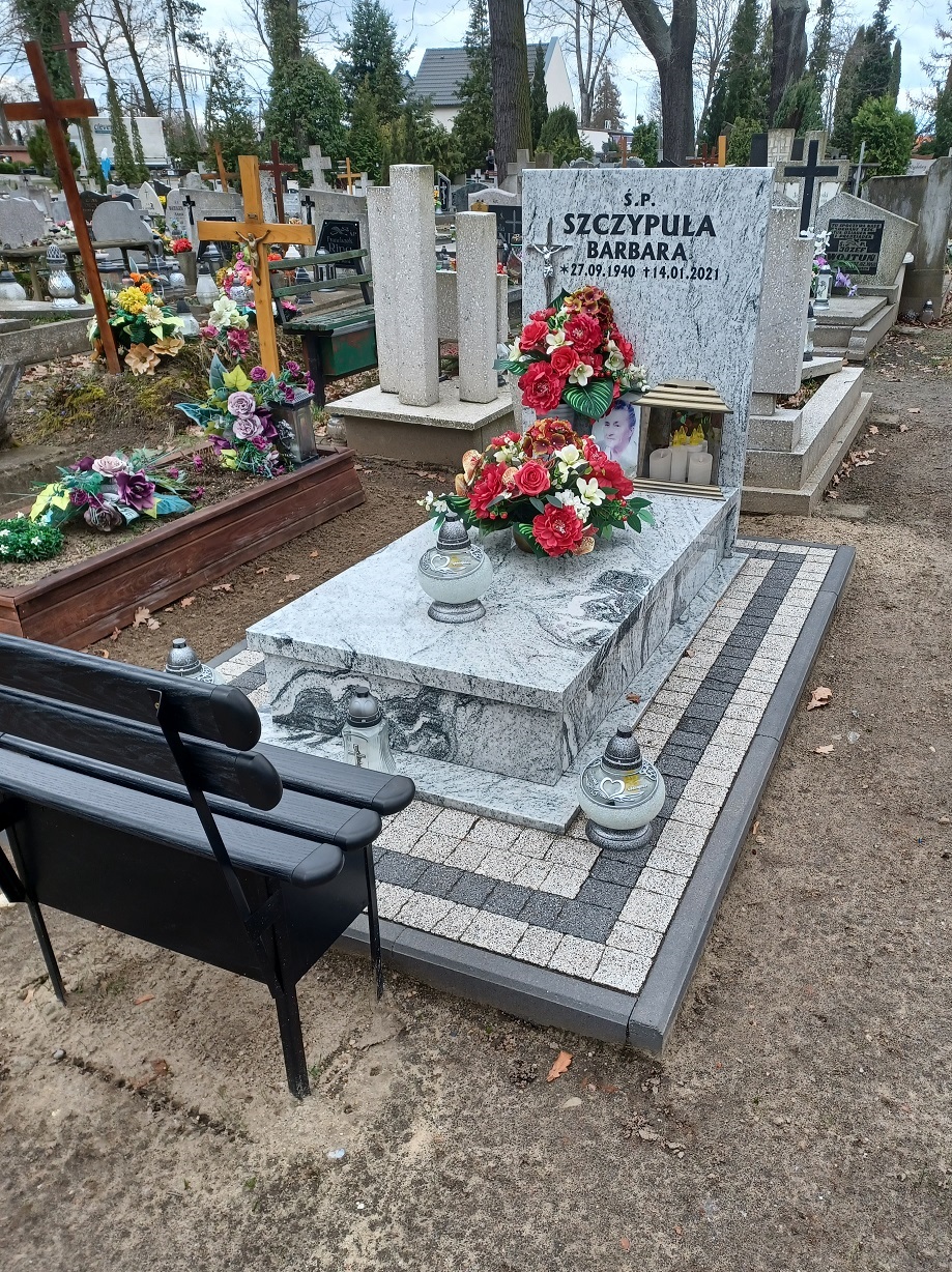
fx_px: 918
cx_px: 476
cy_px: 636
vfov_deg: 69.4
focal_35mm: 25
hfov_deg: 54.8
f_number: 1.8
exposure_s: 1/100
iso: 40
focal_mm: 4.6
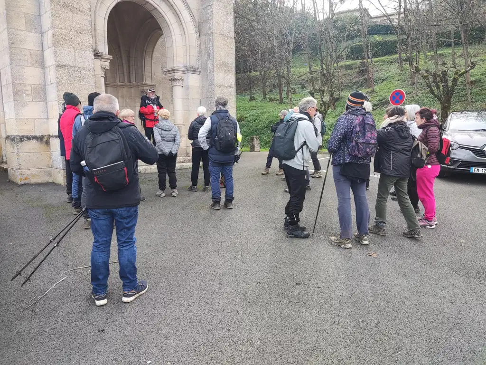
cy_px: 182
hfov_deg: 69.4
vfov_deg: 54.9
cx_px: 243
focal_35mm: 25
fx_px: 351
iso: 50
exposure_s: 1/160
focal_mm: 4.71
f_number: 1.79
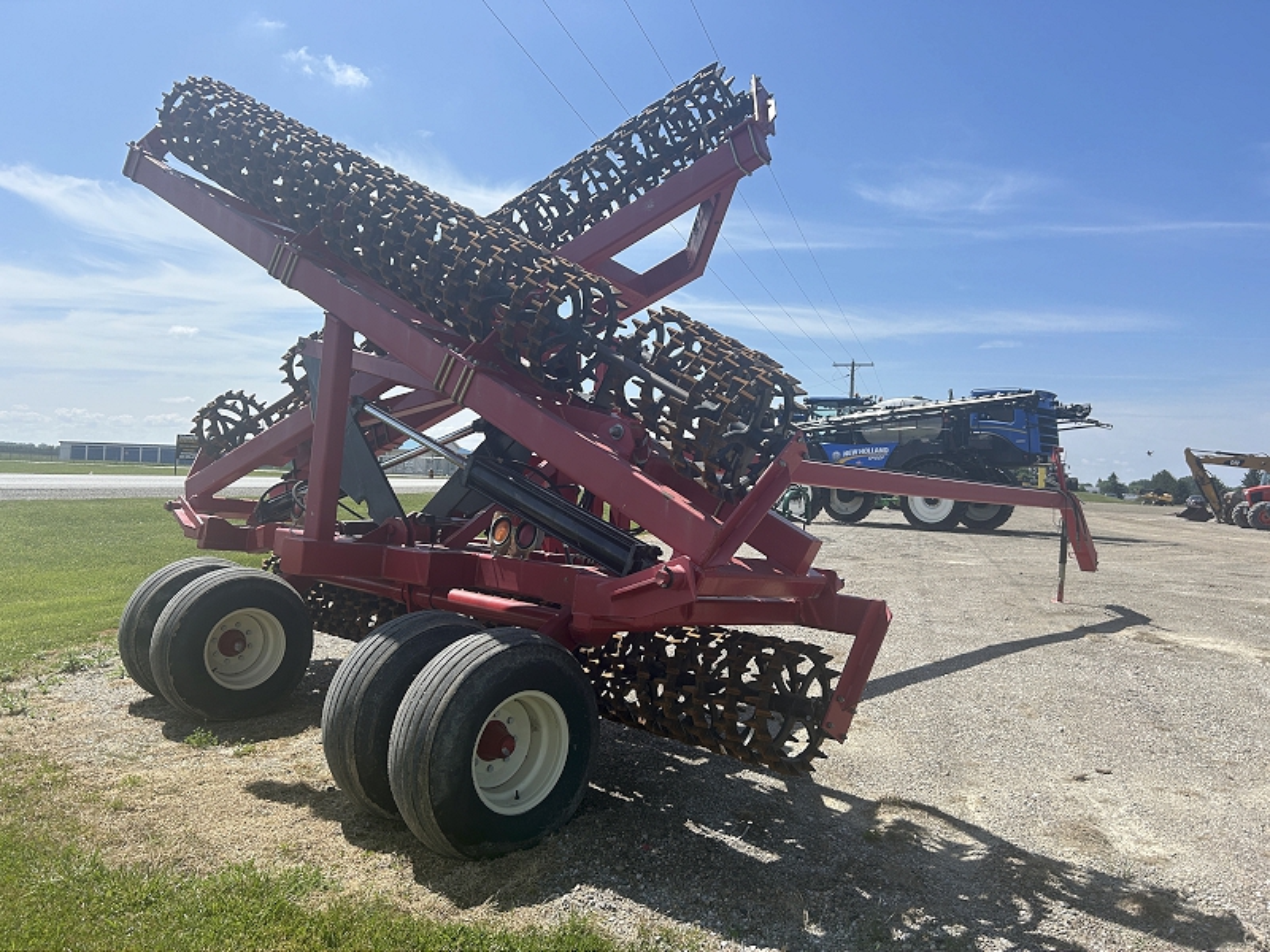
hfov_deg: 67.3
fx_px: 954
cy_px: 476
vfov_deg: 53.1
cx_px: 635
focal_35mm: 26
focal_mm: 5.7
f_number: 1.5
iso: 50
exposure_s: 1/4831
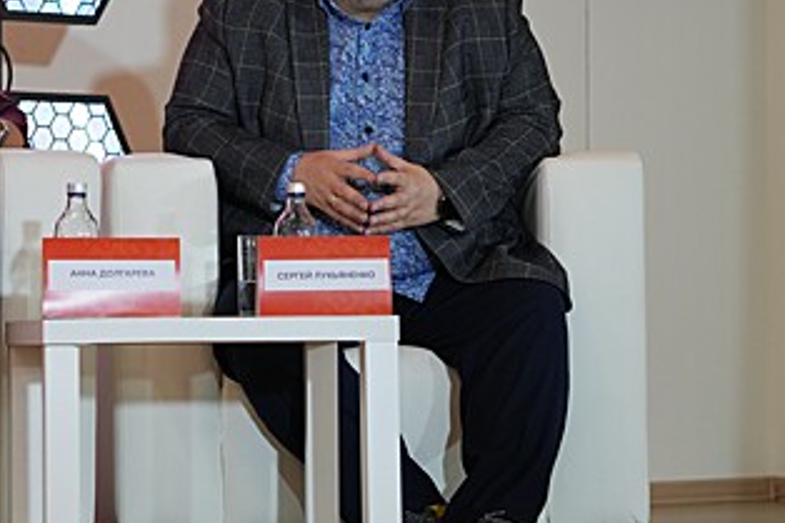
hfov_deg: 10.6
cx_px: 171
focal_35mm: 194
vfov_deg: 7.1
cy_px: 208
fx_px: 4228
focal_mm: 116
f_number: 4
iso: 640
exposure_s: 1/125
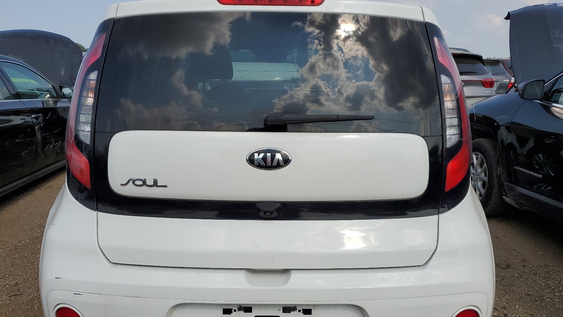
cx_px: 276
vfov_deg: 40.1
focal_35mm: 29
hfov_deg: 66.1
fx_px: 433
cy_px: 181
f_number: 1.5
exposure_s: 1/5000
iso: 50
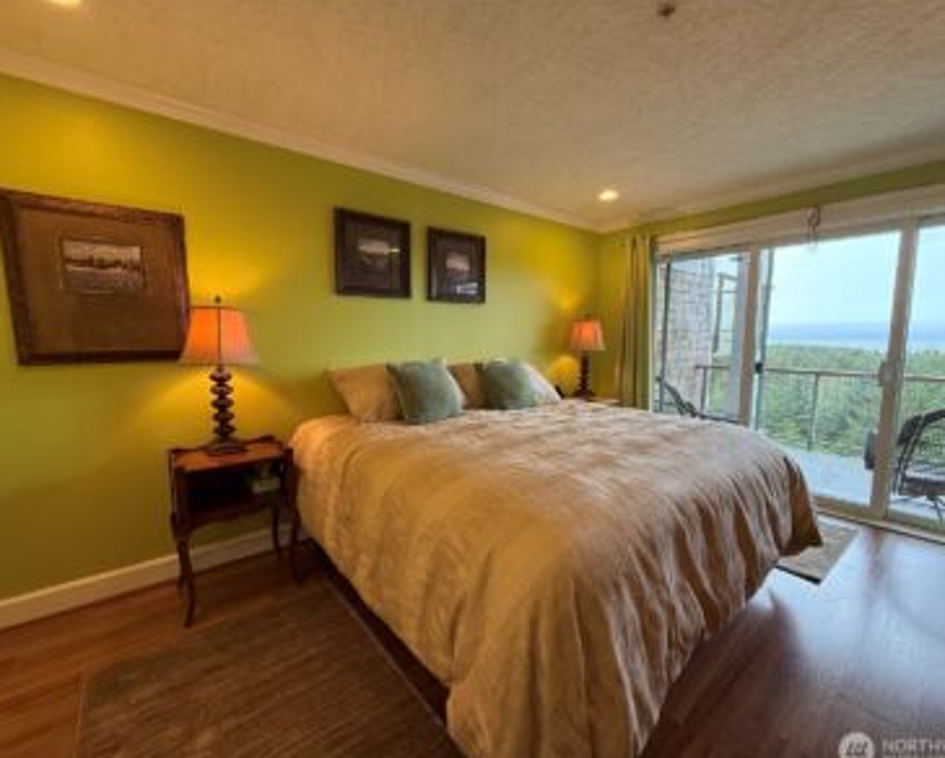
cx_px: 488
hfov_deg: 96.7
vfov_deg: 84.1
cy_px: 387
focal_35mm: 15
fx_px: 420
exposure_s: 1/120
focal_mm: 2.22
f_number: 2.2
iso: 160
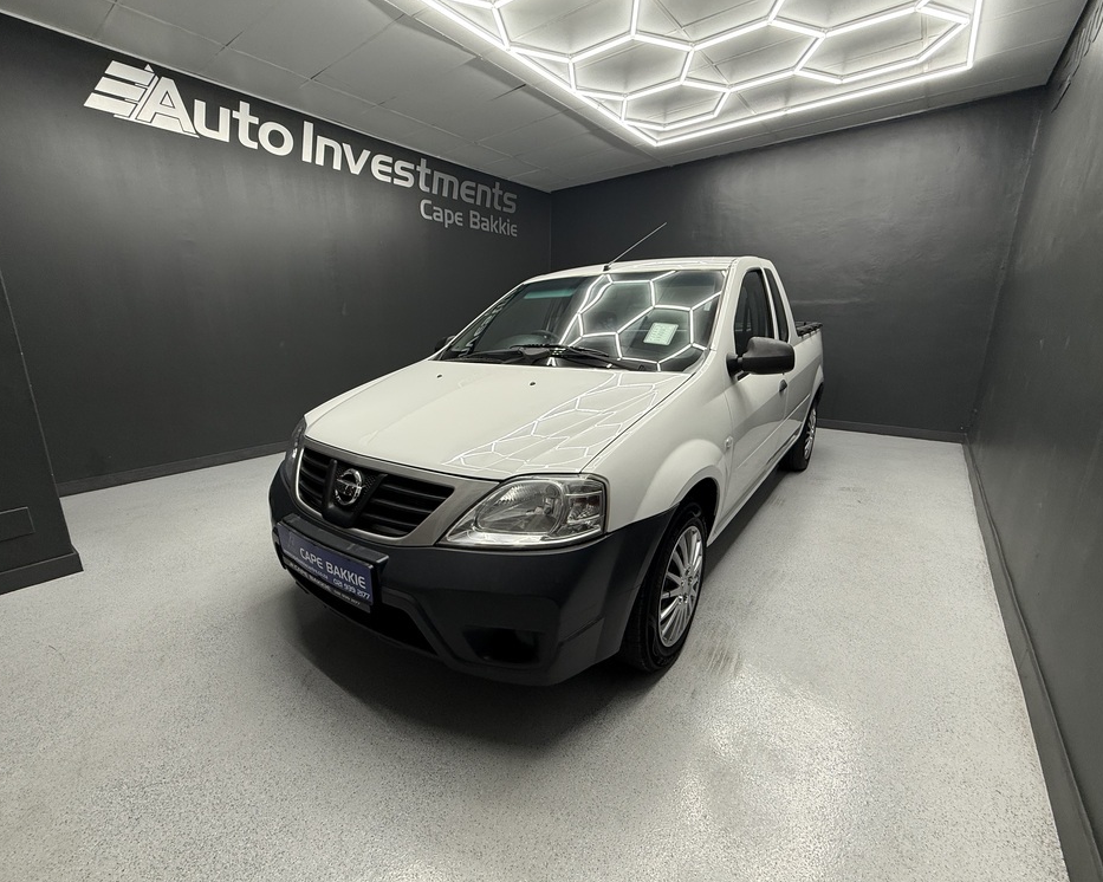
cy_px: 449
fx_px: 490
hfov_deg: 96.6
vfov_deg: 84.0
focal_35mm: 15
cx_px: 512
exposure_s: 1/100
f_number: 2.2
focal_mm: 2.22
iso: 125
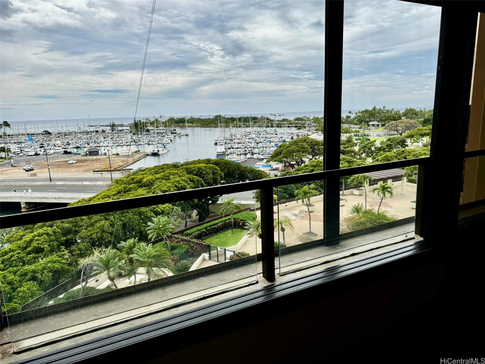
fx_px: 336
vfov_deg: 56.8
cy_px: 182
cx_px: 242
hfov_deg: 71.6
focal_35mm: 24
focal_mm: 6.76
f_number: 1.78
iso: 80
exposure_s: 1/4608
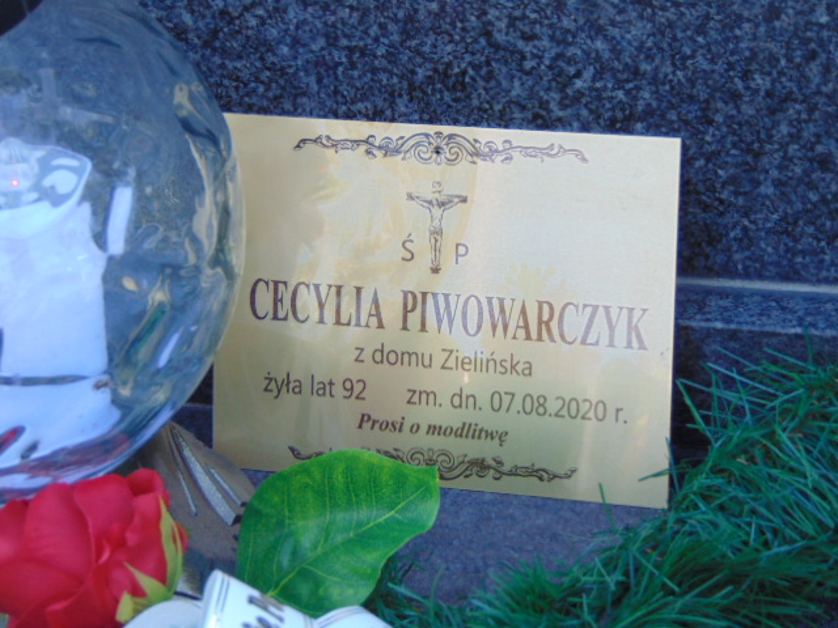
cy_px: 314
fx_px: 3220
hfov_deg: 14.8
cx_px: 419
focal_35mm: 133
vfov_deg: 11.1
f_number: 4
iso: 160
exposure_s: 1/160
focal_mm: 23.9
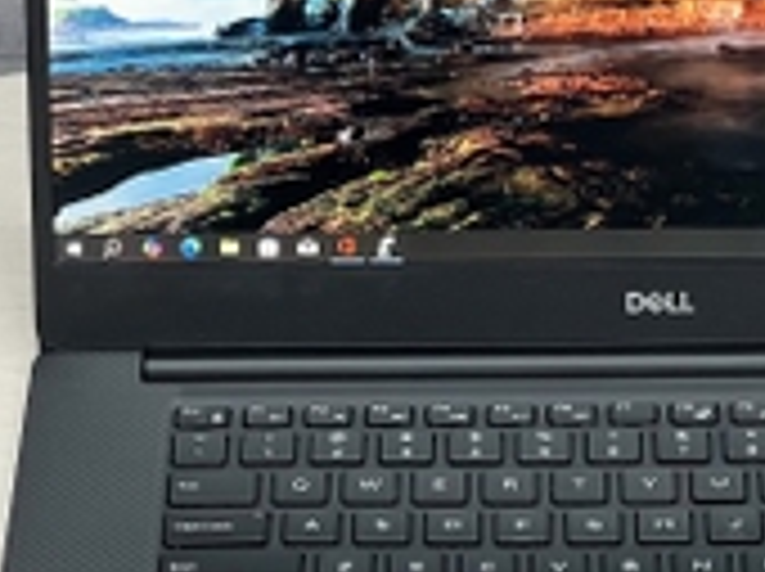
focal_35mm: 218
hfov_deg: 9.1
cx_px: 634
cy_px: 216
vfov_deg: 6.8
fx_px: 4811
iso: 160
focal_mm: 9
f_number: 2.8
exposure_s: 1/50
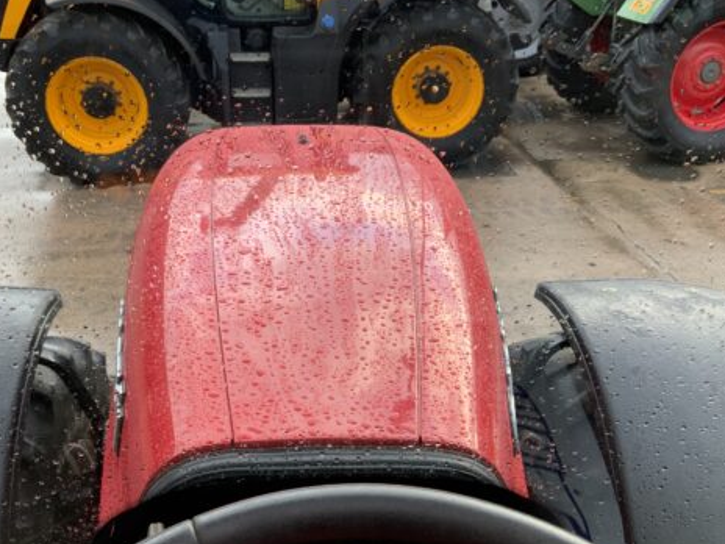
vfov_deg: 35.9
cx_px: 334
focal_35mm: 40
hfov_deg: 46.8
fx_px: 838
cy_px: 289
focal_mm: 3
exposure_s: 1/122
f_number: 1.8
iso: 32
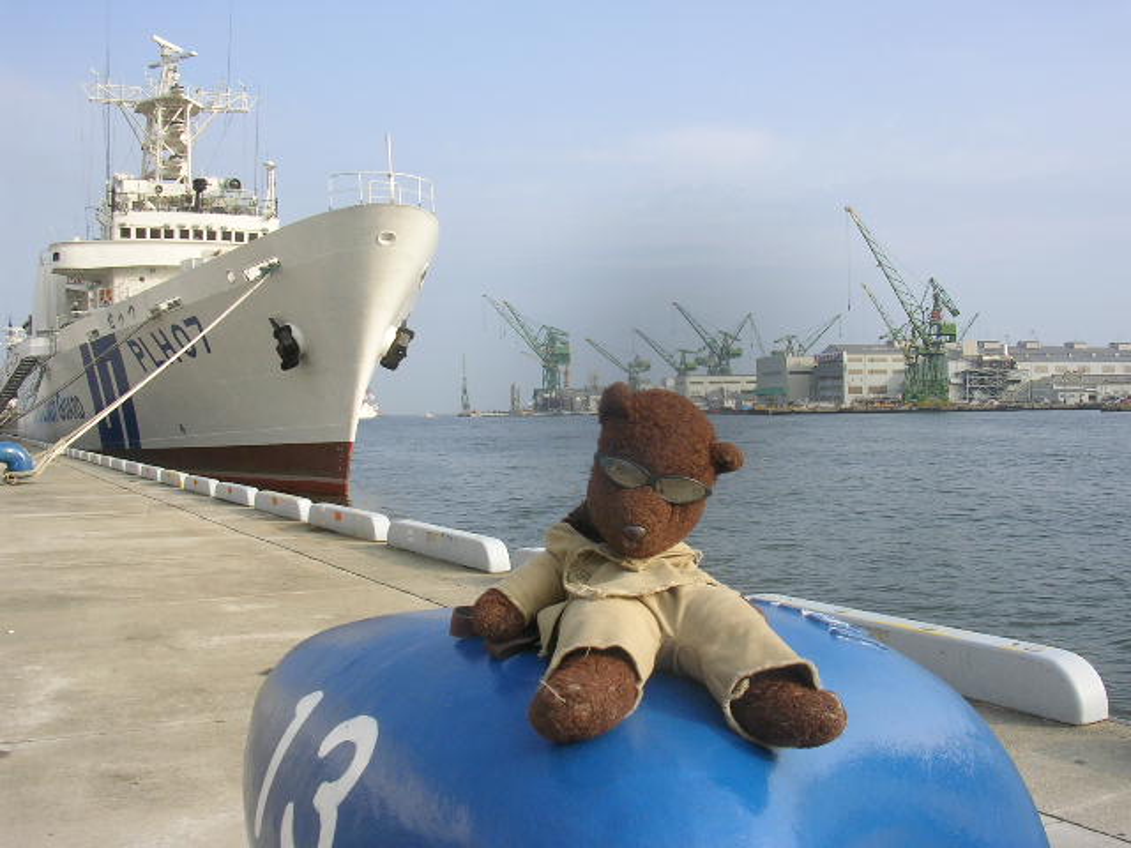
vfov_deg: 37.7
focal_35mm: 38
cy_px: 424
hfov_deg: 49.0
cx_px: 566
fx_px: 1242
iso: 50
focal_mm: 5.8
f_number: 5.6
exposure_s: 1/178
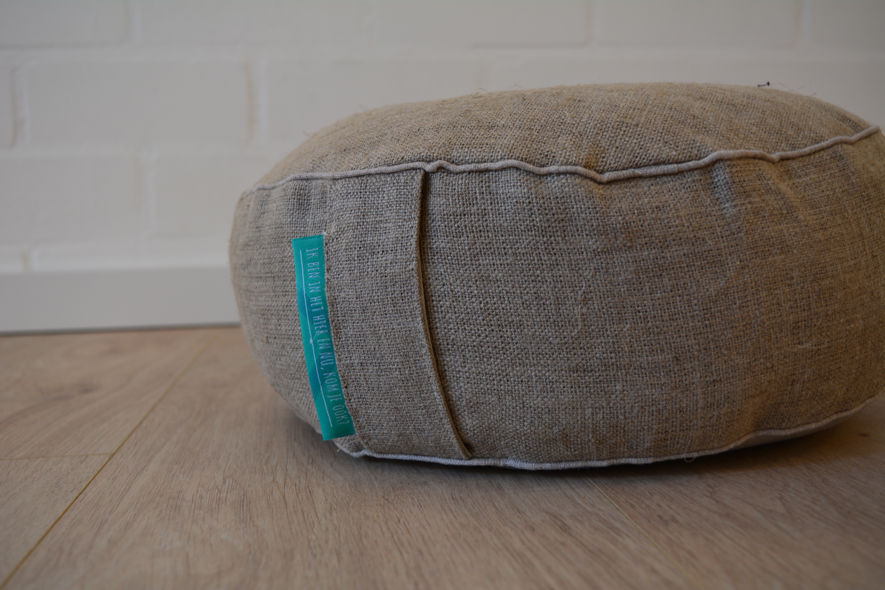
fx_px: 885
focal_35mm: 36
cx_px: 442
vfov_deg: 36.9
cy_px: 295
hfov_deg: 53.1
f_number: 5
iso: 200
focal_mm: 24
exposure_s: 1/5
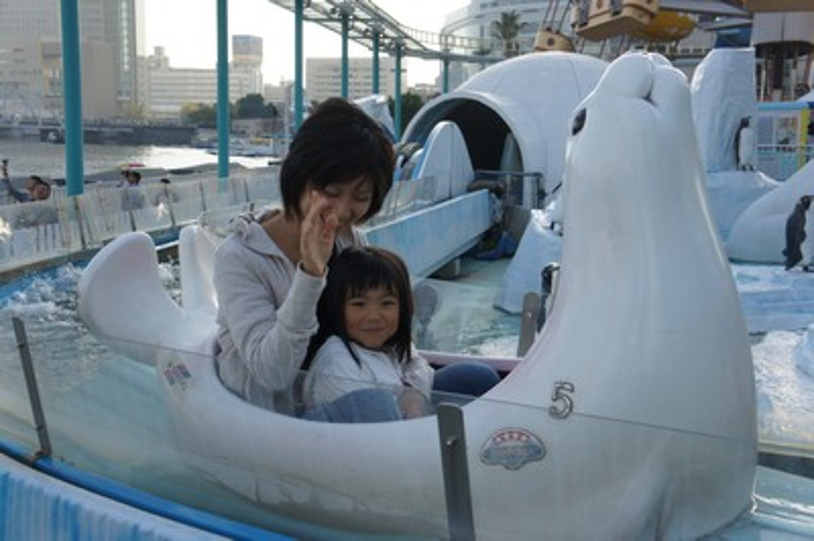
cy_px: 270
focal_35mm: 46
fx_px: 1051
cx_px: 407
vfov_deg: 28.9
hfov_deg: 42.4
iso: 200
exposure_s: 1/160
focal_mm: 31
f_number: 8
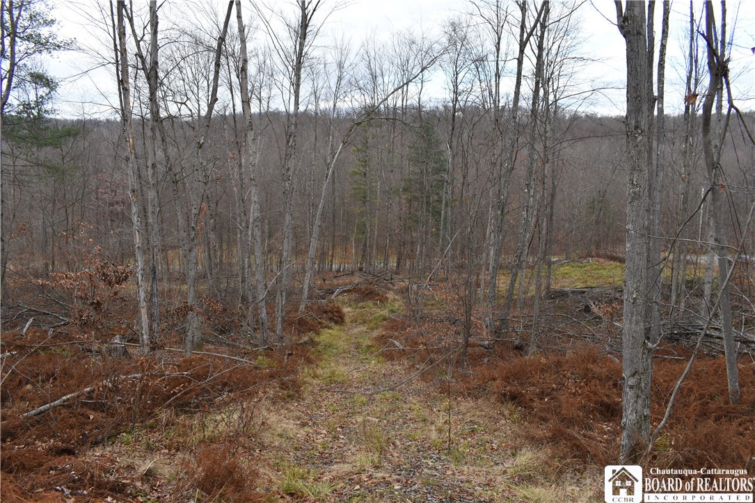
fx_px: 566
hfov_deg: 67.4
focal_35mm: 27
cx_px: 378
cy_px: 252
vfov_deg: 47.9
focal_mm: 18
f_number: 7.1
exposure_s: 1/200
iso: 400
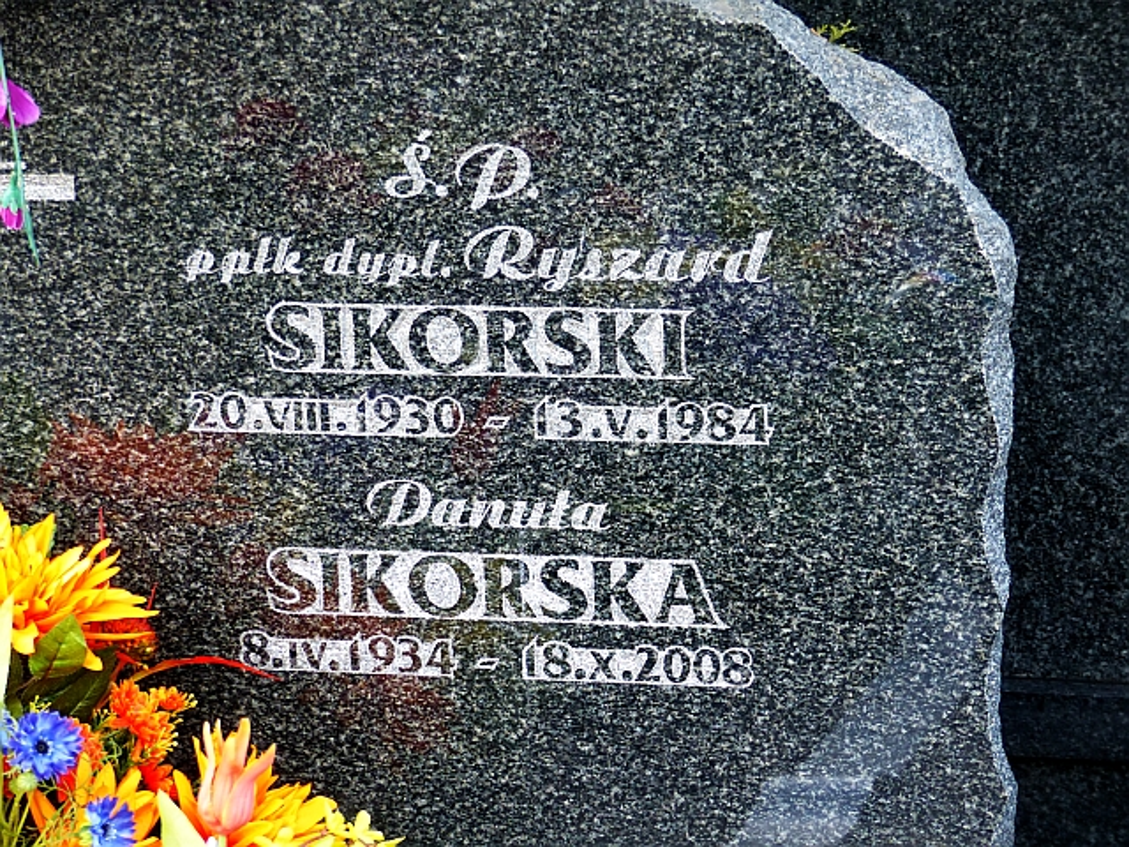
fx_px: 3392
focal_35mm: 104
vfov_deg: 14.2
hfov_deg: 18.9
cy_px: 424
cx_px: 564
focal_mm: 18.7
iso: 160
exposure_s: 1/60
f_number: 2.8
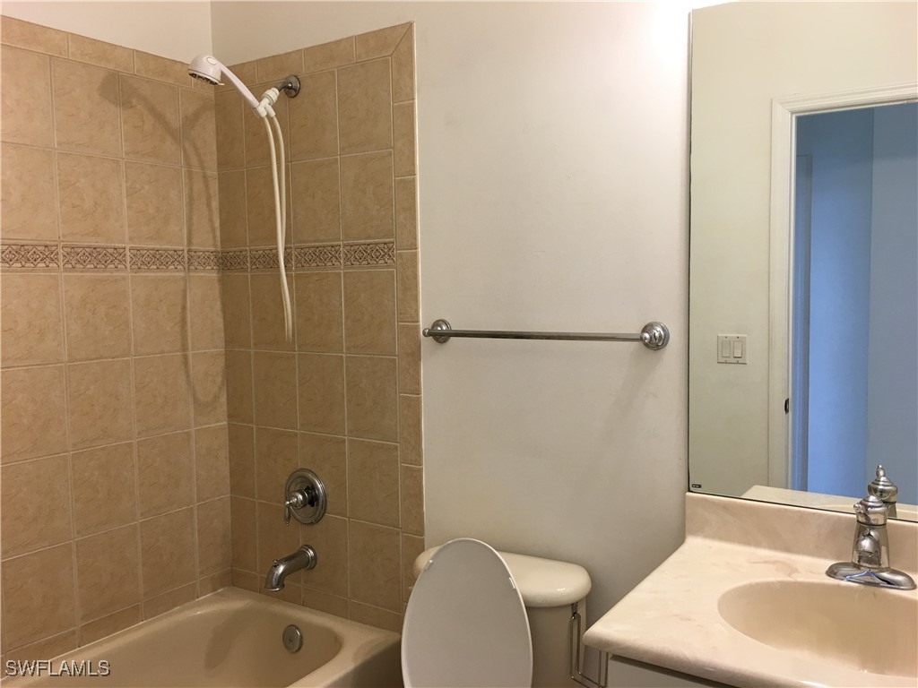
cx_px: 459
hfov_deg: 61.7
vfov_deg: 48.2
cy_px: 344
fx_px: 769
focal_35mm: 29
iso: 25
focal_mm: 4.15
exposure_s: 1/15
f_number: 2.2
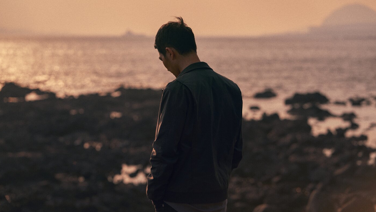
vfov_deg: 10.4
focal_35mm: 117
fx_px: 1167
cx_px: 188
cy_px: 95
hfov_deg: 18.3
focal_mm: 111
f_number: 4
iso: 250
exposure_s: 1/1600
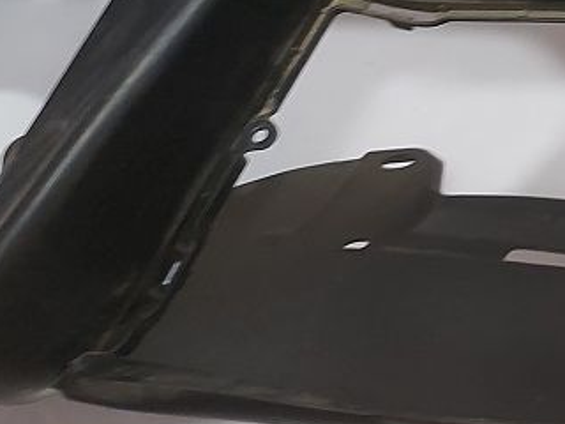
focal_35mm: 104
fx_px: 1697
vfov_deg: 14.0
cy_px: -23
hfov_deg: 14.8
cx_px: 1186
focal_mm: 5.23
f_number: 1.8
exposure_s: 1/50
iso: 100
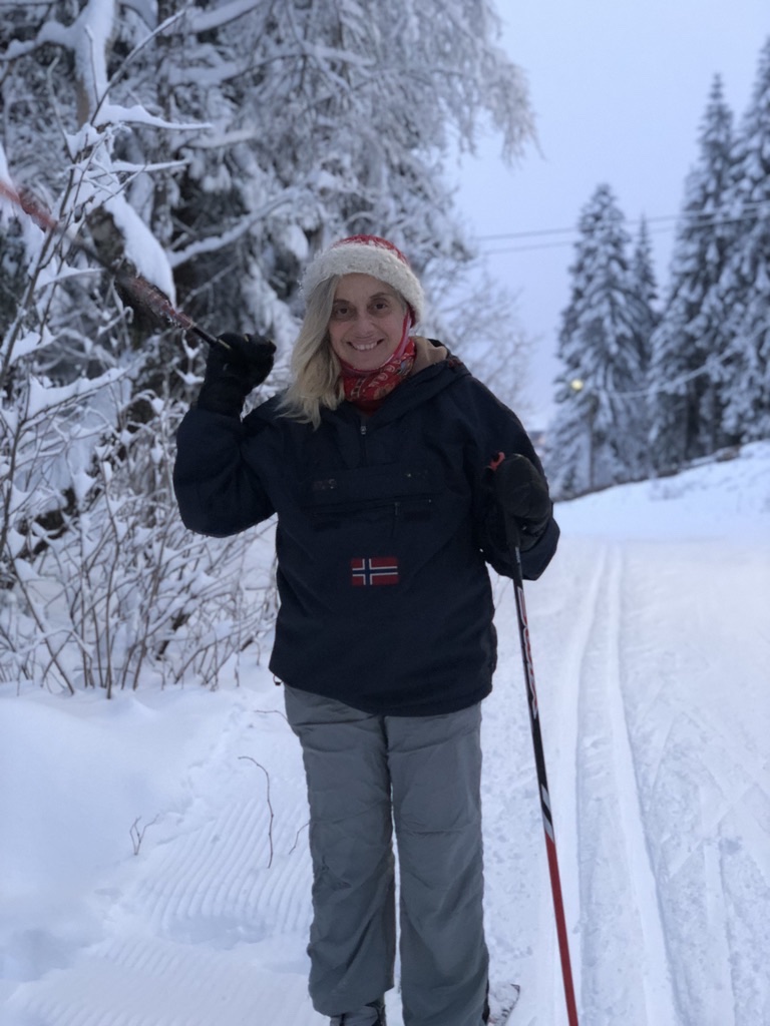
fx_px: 1542
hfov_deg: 28.0
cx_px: 385
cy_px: 513
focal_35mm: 52
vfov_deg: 36.8
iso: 160
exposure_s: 1/11
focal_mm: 6
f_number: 2.4
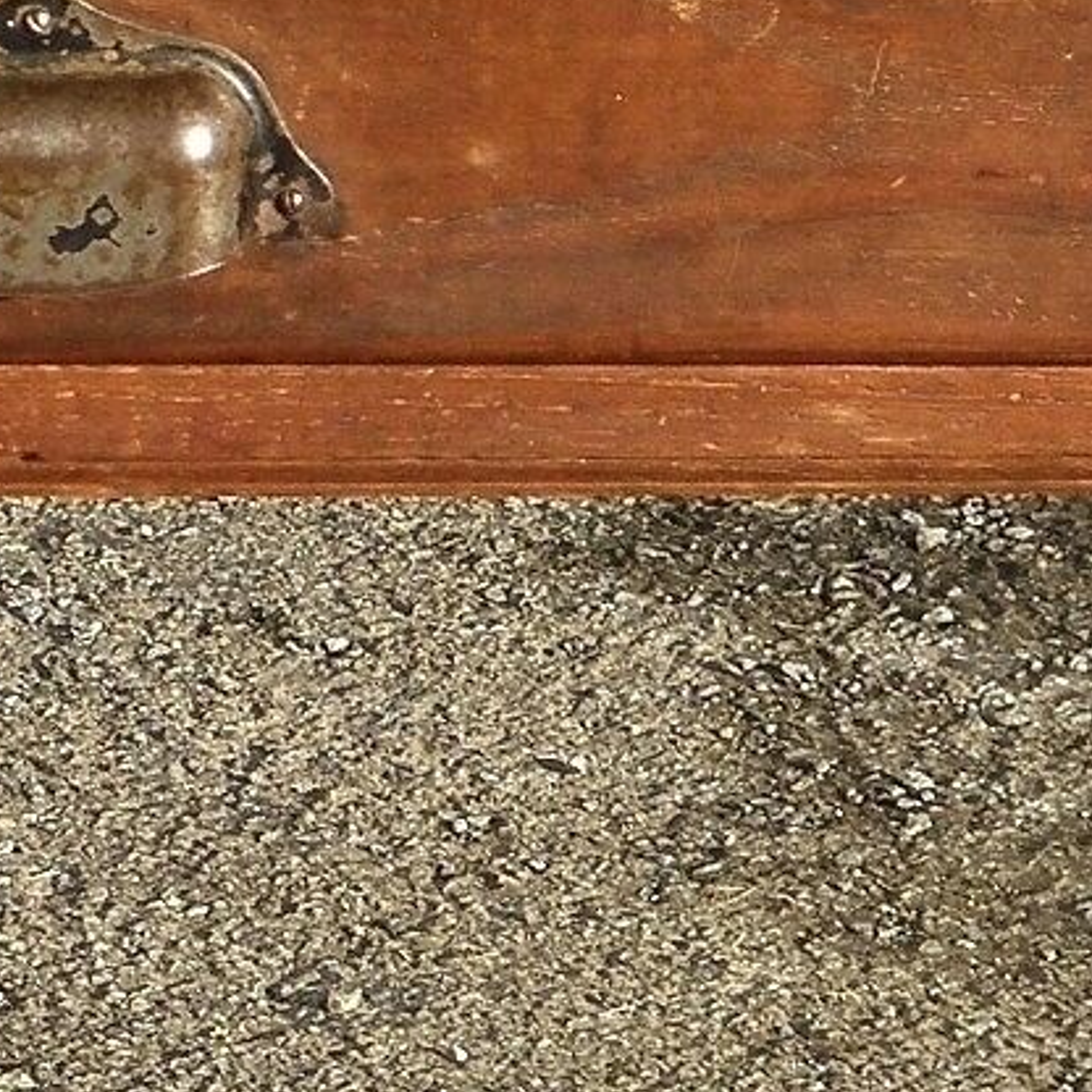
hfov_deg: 5.4
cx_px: 87
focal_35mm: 321
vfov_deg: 5.4
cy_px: 1155
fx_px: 11457
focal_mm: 10.6
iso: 100
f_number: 4.1
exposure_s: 1/250
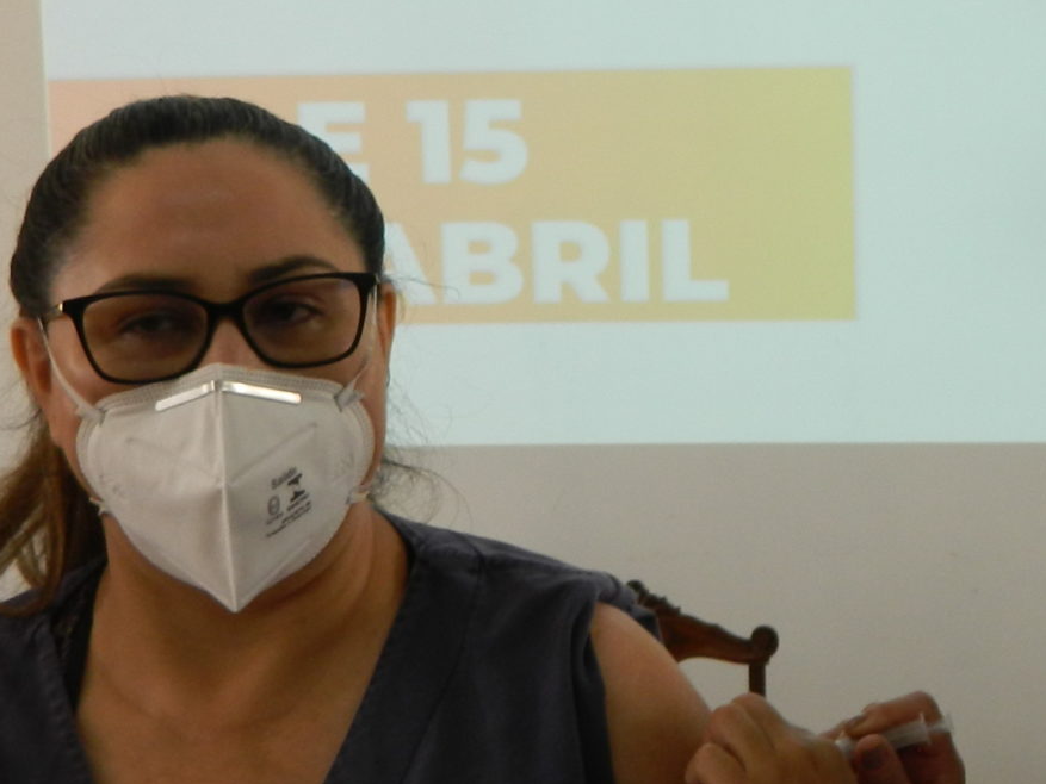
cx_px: 830
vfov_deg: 20.2
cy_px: 409
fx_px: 2206
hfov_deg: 26.2
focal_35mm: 73
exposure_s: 1/30
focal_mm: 4.5
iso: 80
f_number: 3.1
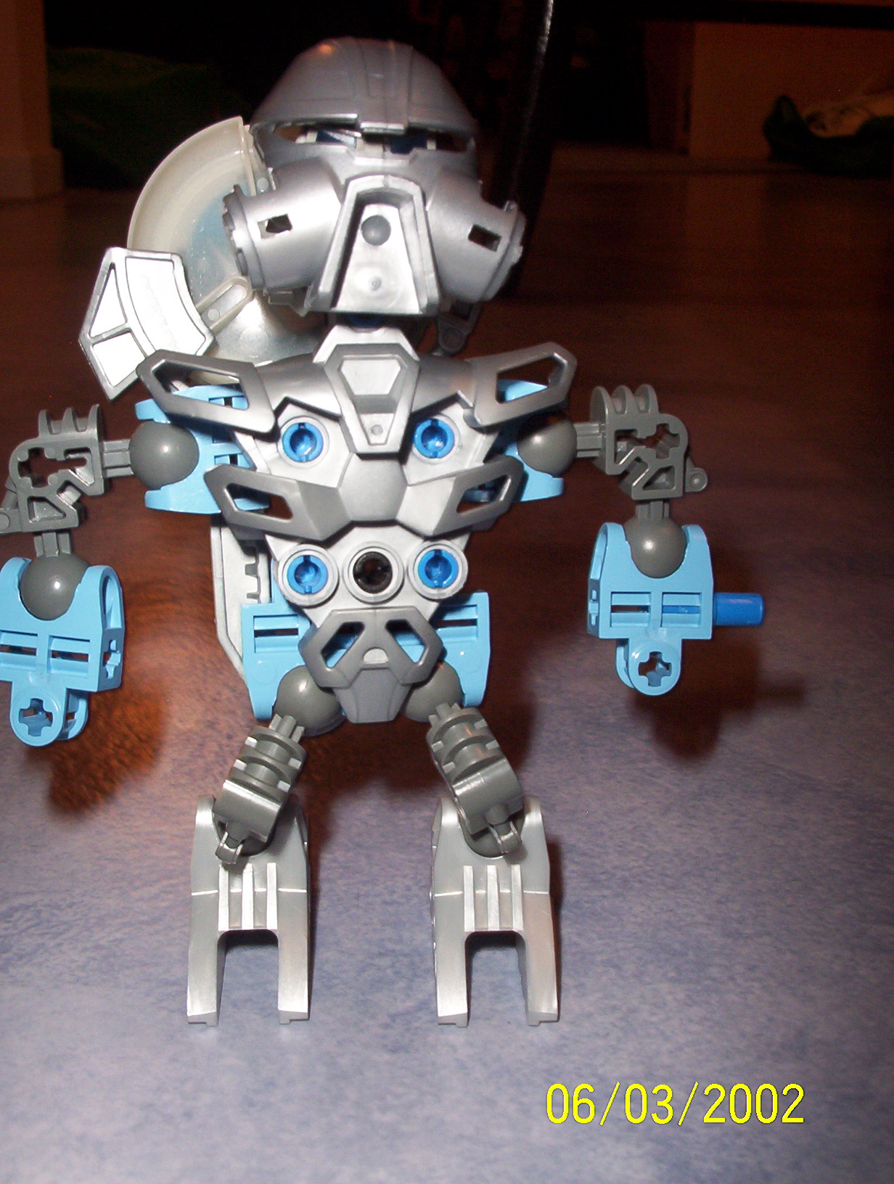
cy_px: 592
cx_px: 447
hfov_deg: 37.0
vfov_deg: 47.8
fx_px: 1337
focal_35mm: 39
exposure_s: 1/30
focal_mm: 6
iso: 140
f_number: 4.5
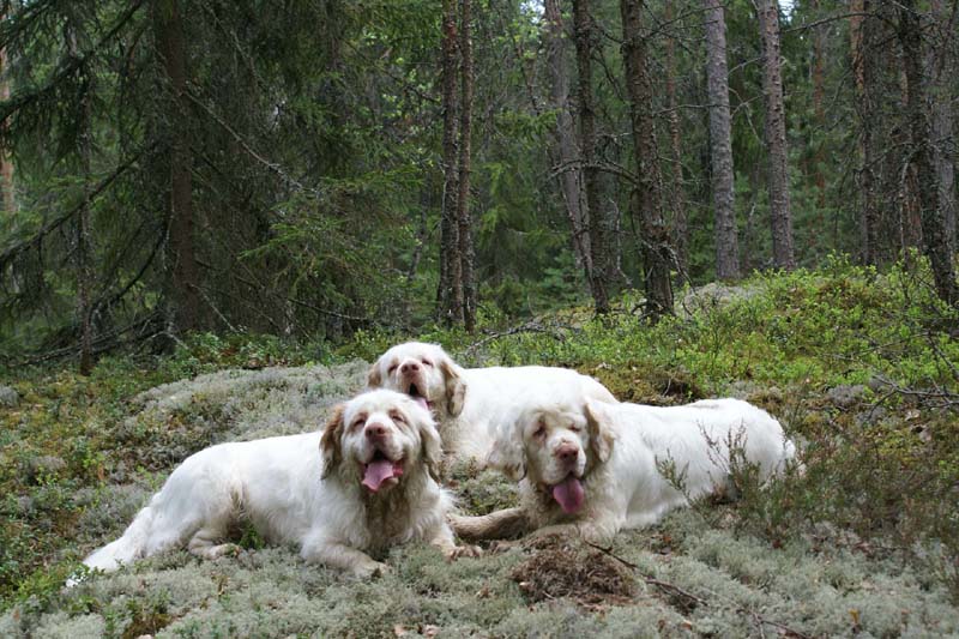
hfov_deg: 29.9
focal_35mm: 68
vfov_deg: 20.2
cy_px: 320
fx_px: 1798
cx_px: 480
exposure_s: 1/80
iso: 250
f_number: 5.6
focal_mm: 45
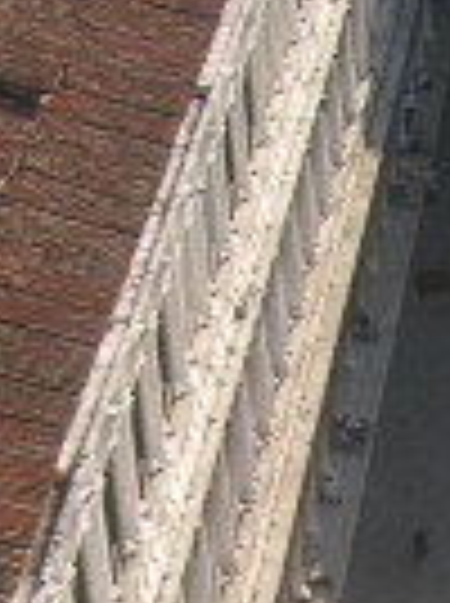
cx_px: 932
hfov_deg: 7.8
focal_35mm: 182
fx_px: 3165
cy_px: 842
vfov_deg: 10.6
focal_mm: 8
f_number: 7.6
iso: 100
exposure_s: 1/98.1
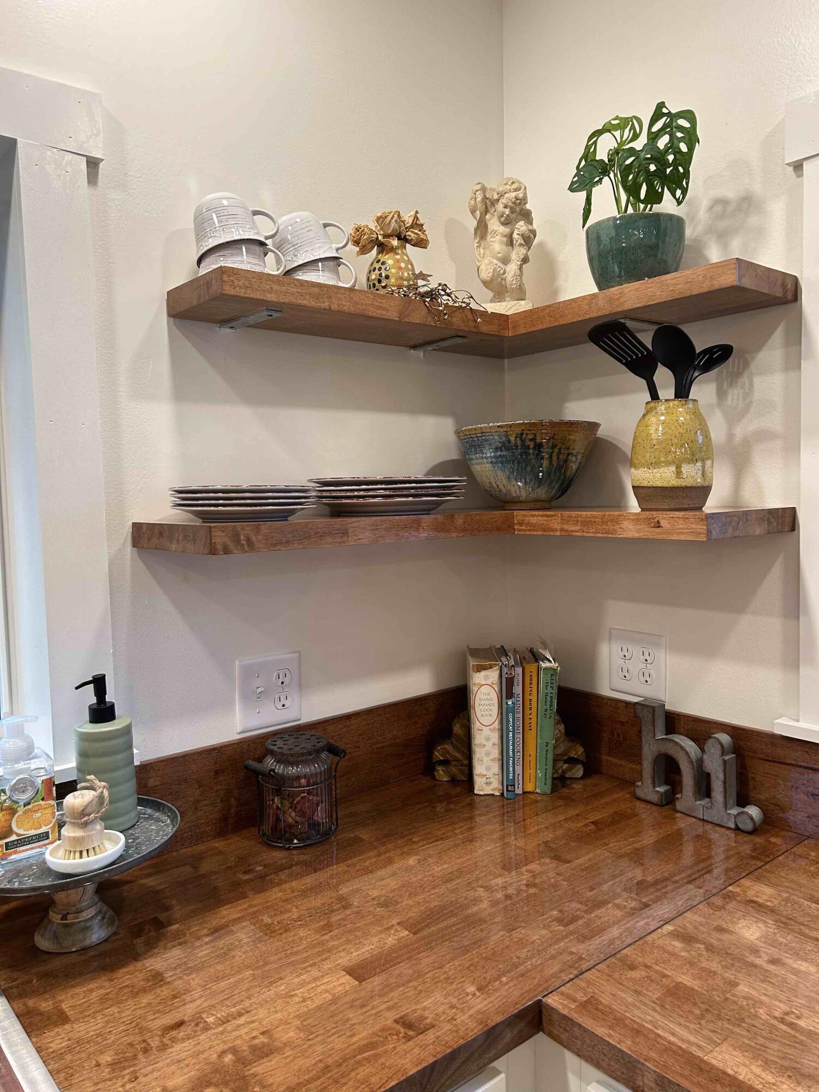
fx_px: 820
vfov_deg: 67.3
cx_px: 410
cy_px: 546
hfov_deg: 53.1
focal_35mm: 26
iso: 80
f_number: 1.5
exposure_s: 1/60
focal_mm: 5.7
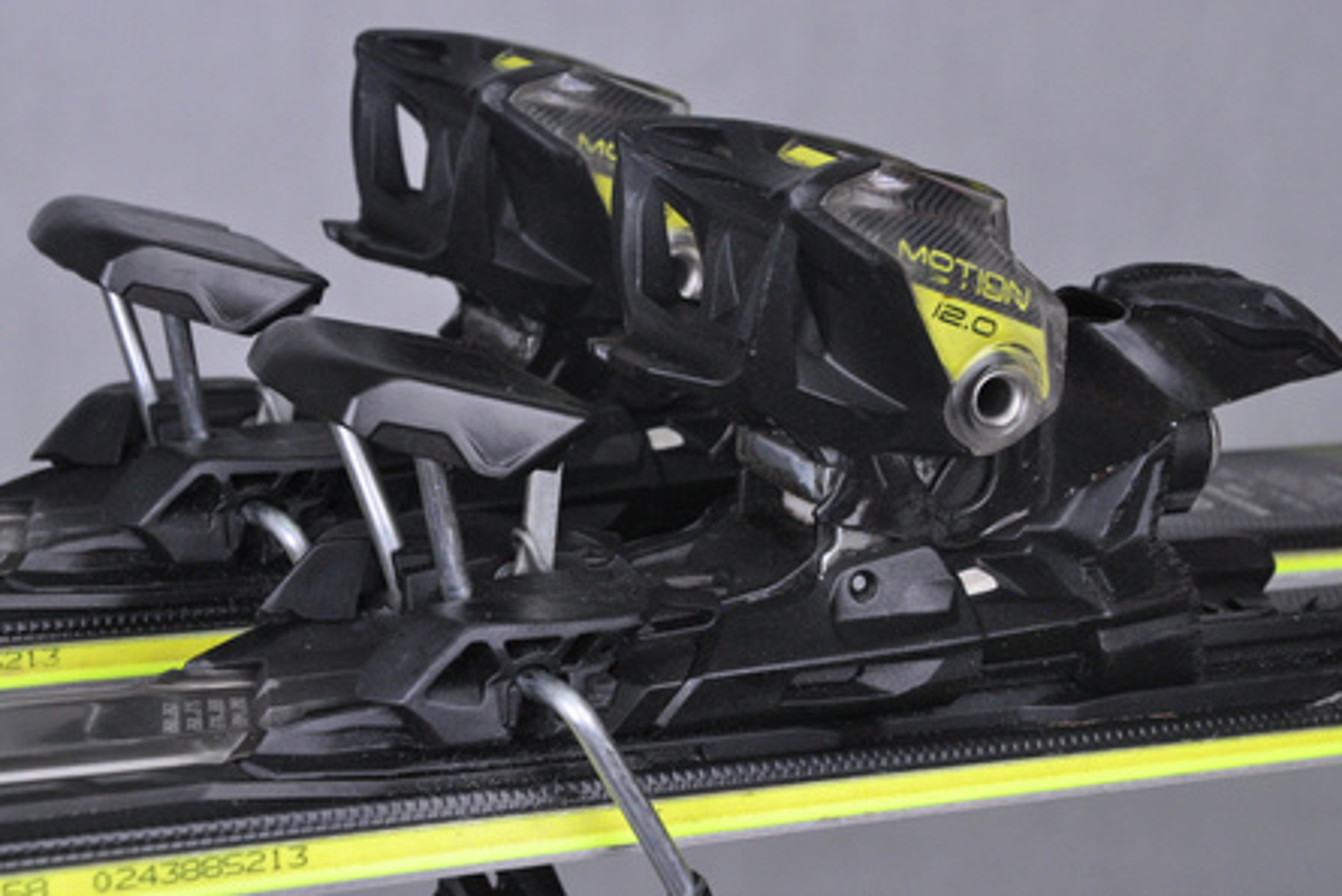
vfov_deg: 13.7
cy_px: 448
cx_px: 673
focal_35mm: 100
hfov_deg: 20.4
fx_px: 3729
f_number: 9.5
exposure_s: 1/125
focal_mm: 66
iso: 3200
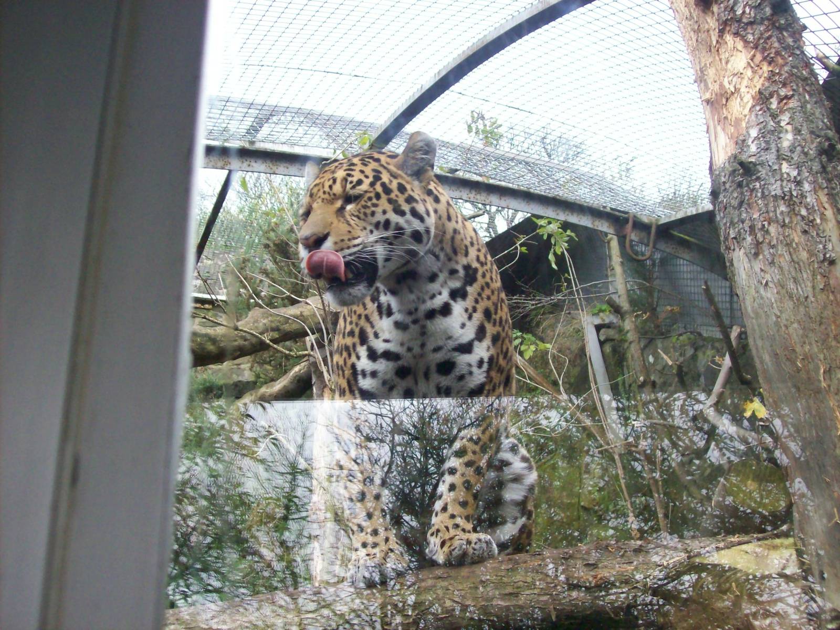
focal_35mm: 45
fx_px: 1092
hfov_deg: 42.1
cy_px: 315
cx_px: 420
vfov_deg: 32.2
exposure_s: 1/147
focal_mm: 7.6
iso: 253
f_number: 3
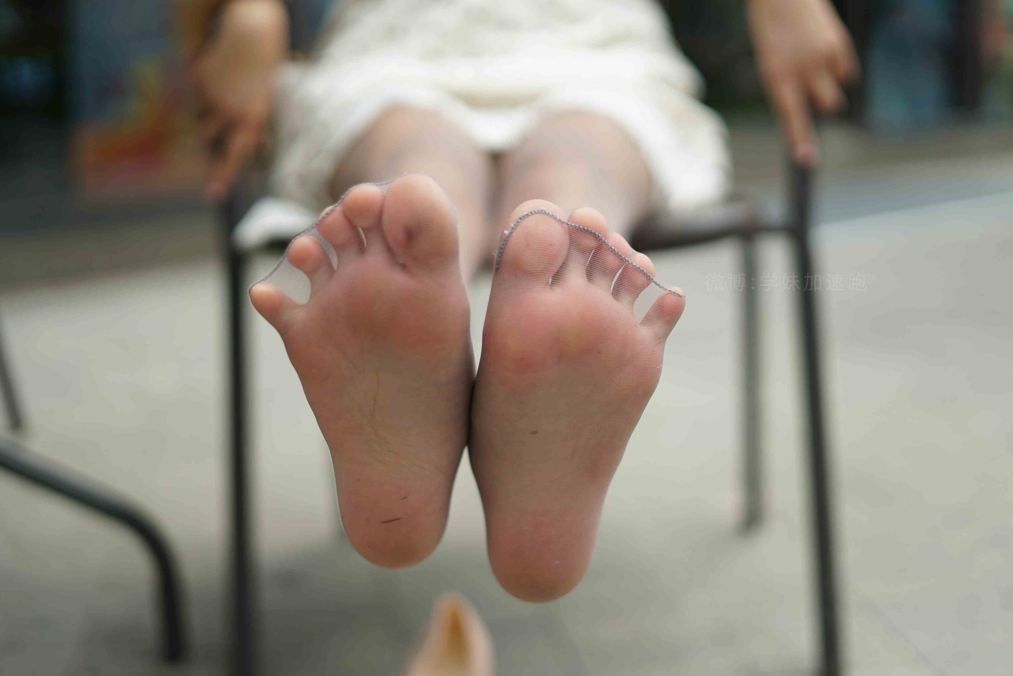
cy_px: 338
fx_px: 1408
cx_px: 506
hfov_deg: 39.6
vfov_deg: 27.0
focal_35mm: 50
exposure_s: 1/3200
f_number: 2
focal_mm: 50
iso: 200
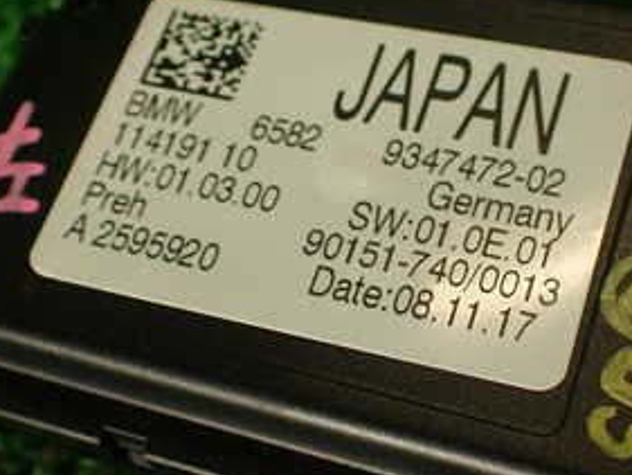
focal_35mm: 64
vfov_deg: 22.9
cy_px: 259
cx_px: 394
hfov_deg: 30.1
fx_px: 1169
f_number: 2.3
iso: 100
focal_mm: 5.4
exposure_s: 1/100
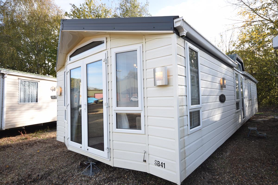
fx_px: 162
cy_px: 92
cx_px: 139
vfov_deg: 59.5
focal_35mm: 21
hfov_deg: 81.2
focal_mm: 14
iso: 200
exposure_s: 1/160
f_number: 6.3
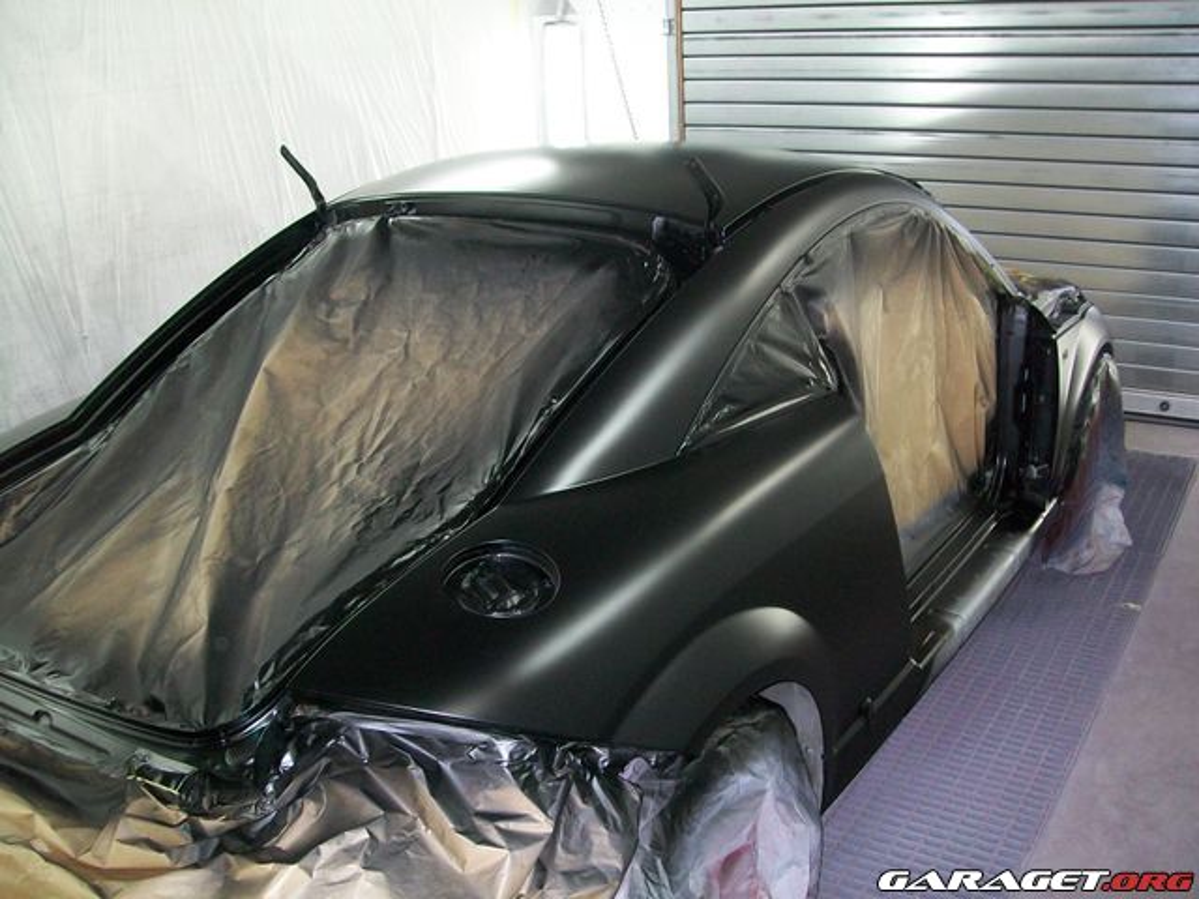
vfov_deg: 39.7
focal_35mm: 36
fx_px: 1247
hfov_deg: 51.4
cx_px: 600
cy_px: 450
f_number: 2.7
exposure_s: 1/60
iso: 160
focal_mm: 6
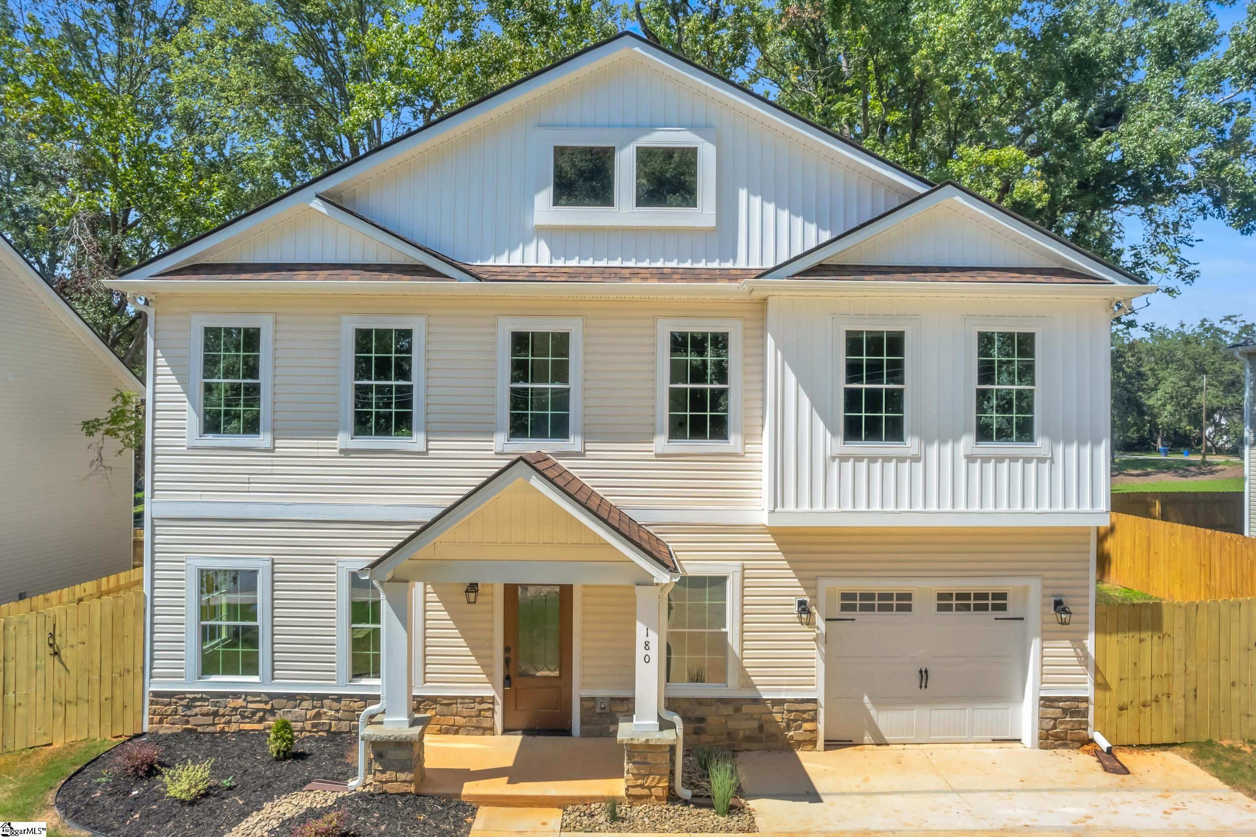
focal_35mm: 22
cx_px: 628
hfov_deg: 78.6
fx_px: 767
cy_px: 418
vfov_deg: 57.2
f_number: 2.8
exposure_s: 1/320
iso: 120
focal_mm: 8.38
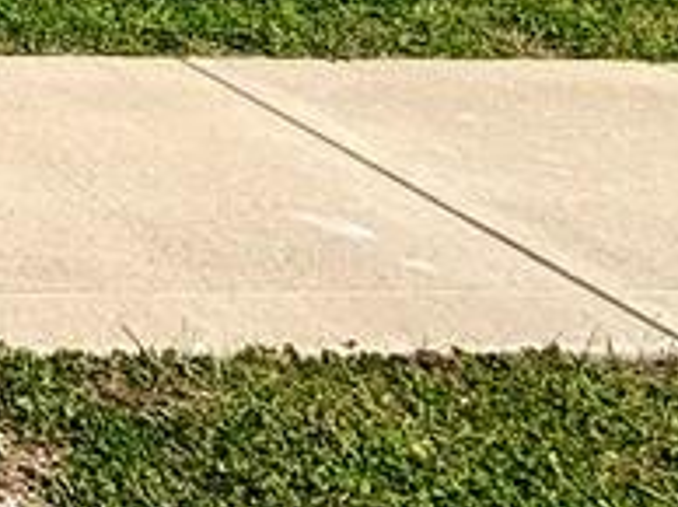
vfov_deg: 15.7
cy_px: -507
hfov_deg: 16.4
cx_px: -825
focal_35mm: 74
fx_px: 1448
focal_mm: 2.22
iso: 20
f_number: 2.2
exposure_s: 1/2024
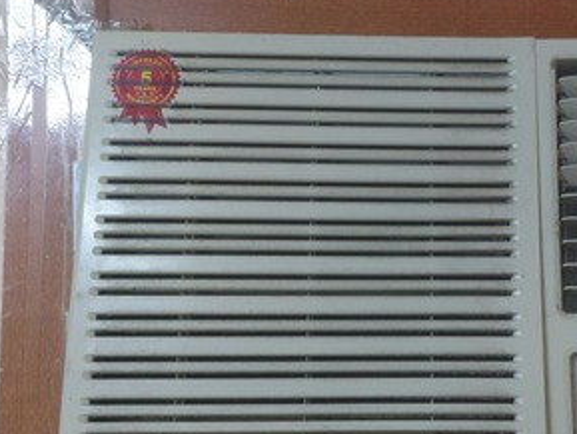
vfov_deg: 37.6
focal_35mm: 38
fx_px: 634
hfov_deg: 47.3
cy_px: 265
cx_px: 428
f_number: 1.8
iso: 320
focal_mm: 5.23
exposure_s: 1/25
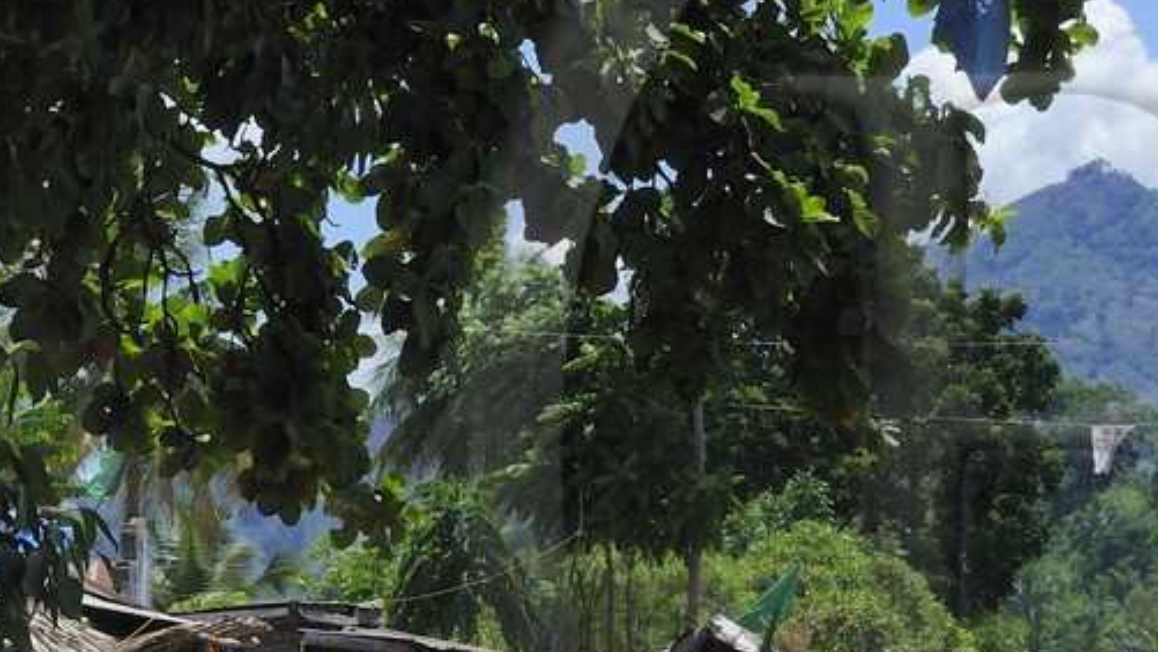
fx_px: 7186
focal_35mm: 234
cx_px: 1410
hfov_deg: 9.1
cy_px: 455
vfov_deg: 5.2
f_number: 16
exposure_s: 1/160
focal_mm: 70
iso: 200
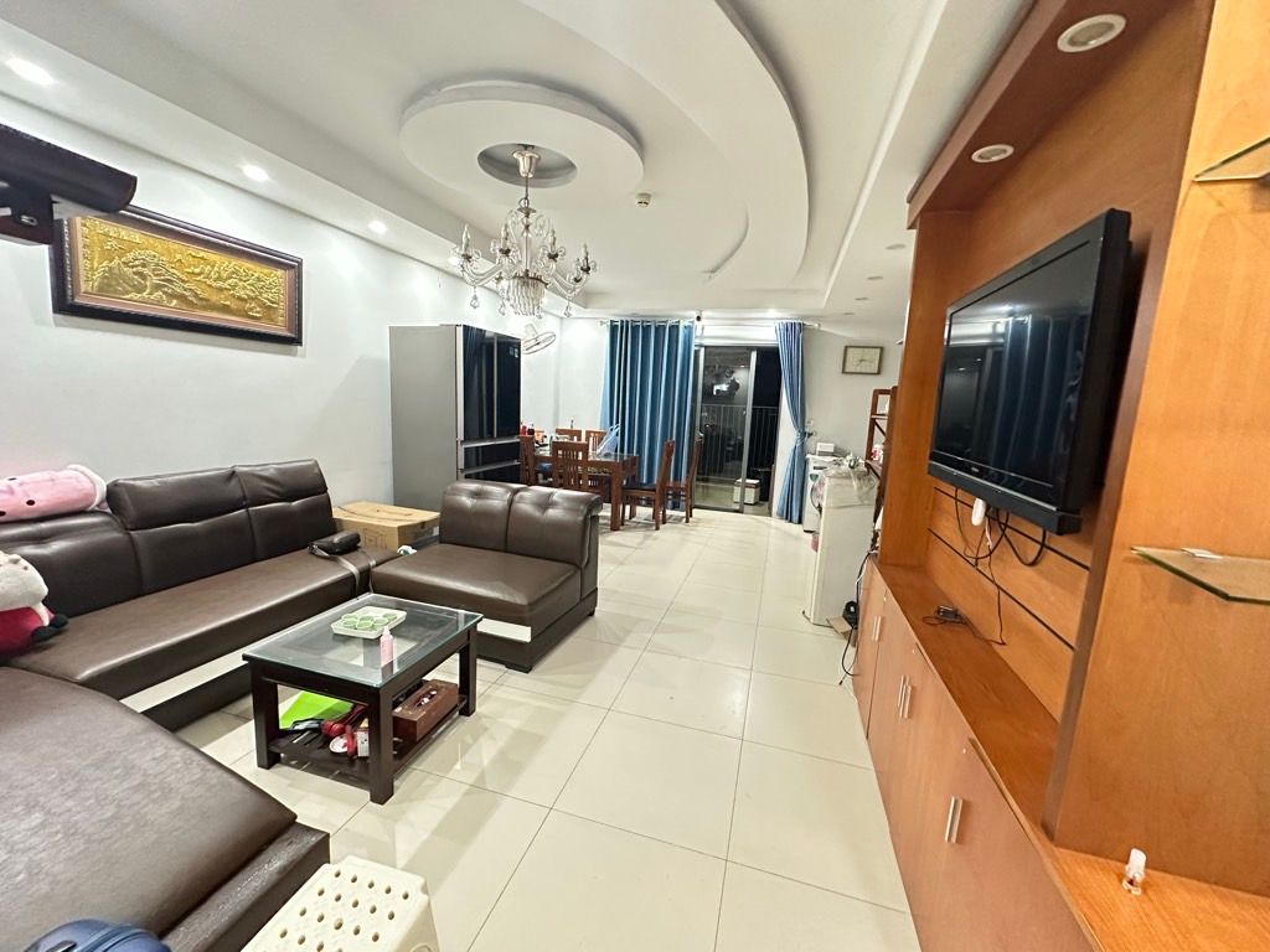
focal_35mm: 14
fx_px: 514
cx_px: 635
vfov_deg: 85.7
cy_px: 476
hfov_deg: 102.1
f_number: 2.2
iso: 1000
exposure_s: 1/50
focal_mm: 2.22
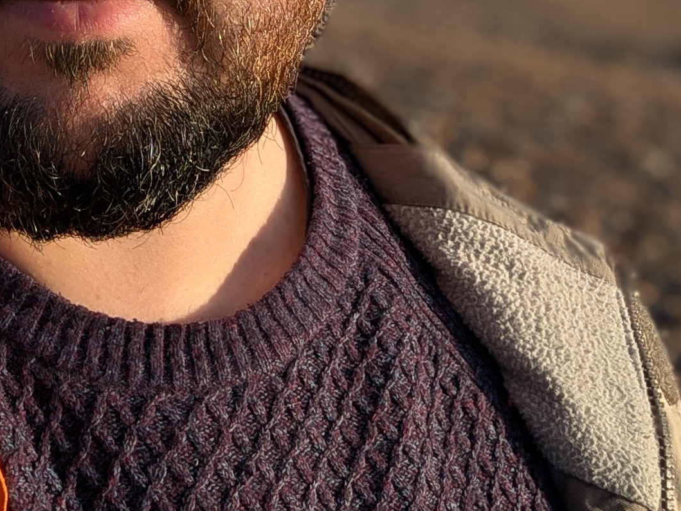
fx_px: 1220
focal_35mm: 62
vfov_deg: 20.9
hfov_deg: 29.8
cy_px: -202
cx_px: 60
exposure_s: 1/1148
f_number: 2.2
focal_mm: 2.71
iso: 57
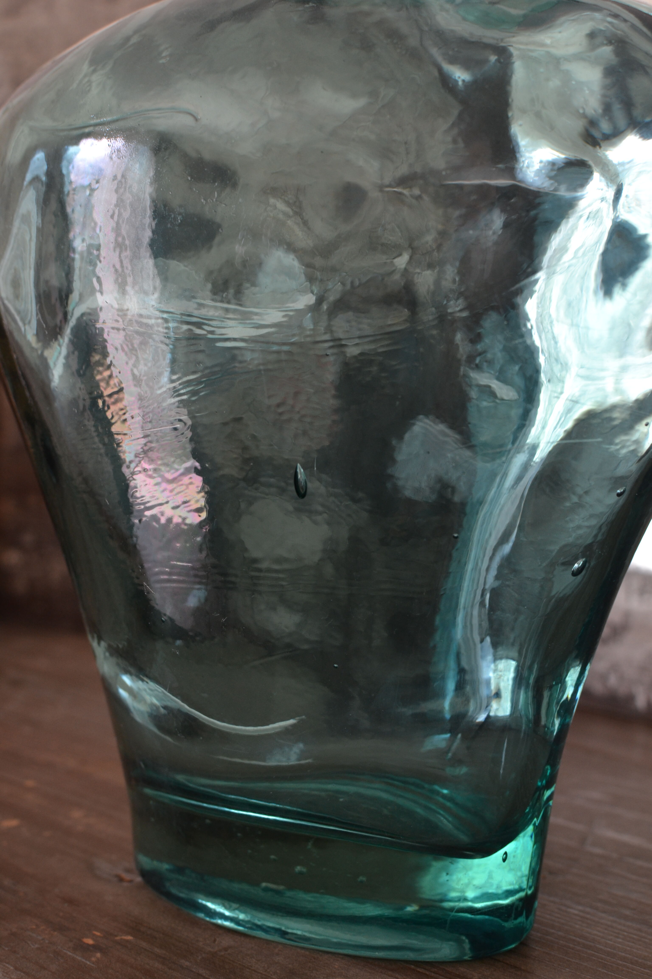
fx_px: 1426
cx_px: 326
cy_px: 490
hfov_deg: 25.8
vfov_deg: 37.9
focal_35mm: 52
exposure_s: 1/125
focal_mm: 35
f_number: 5.6
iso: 400
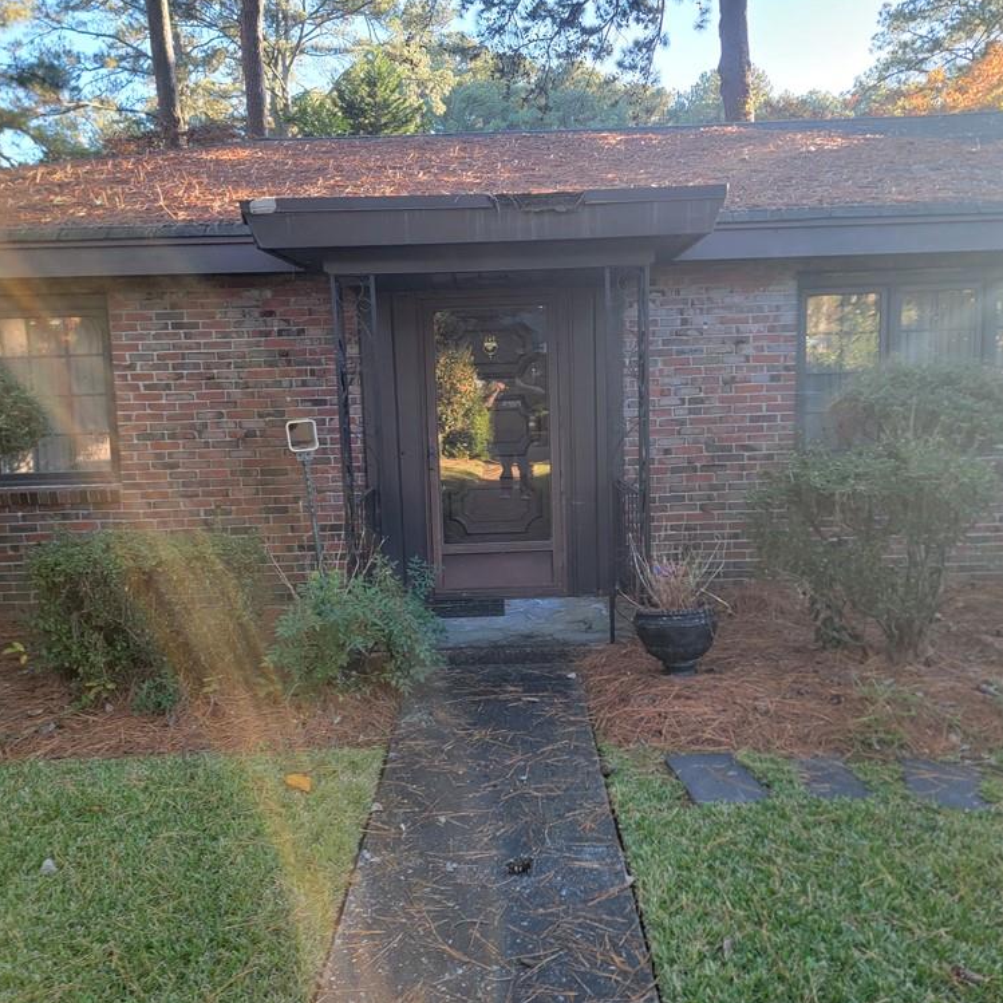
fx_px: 951
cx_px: 489
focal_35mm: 29
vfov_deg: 55.6
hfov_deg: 55.6
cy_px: 502
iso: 64
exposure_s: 1/120
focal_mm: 6.7
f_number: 1.8
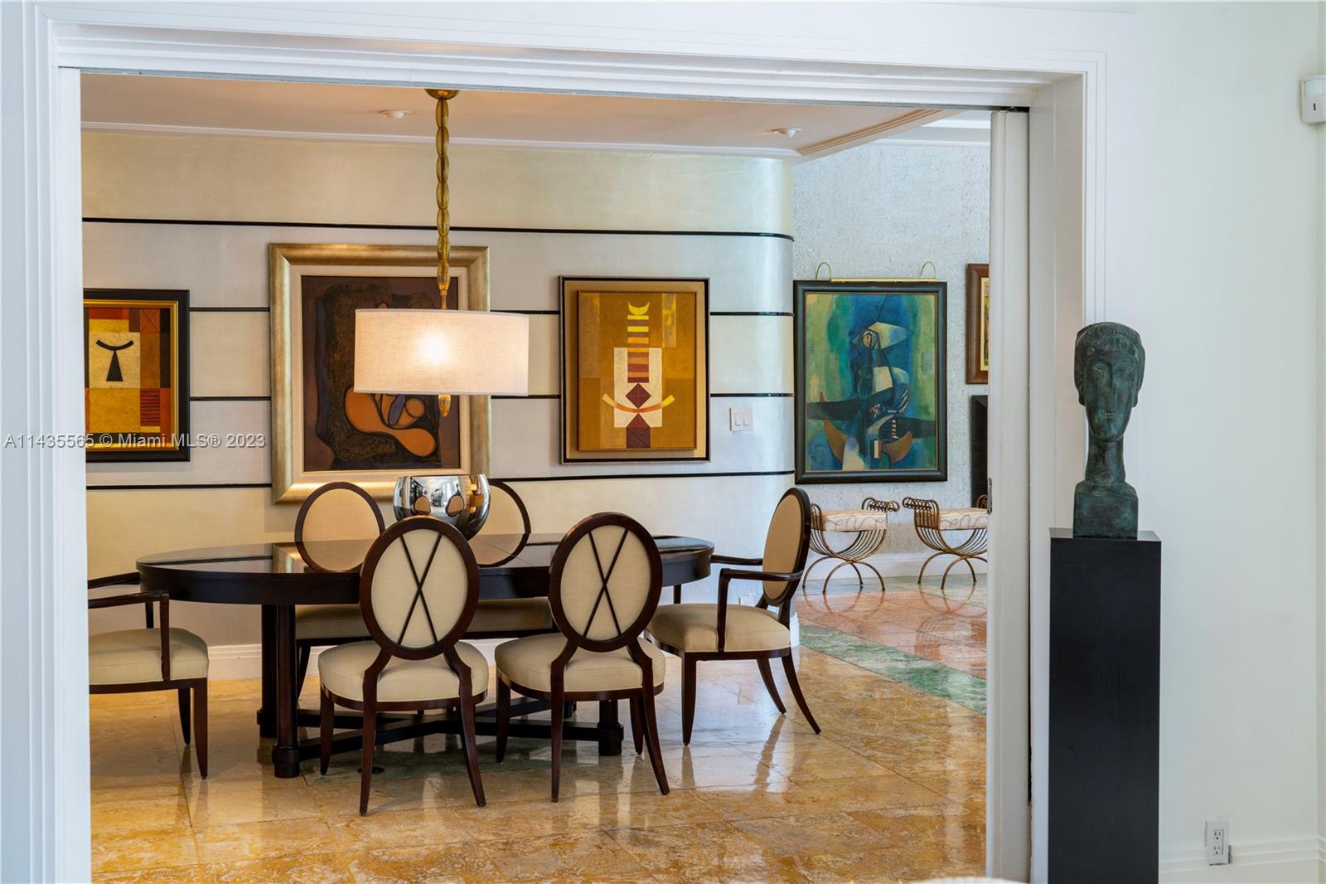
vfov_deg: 33.4
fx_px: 1473
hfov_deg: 48.5
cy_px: 442
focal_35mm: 40
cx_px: 663
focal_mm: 40
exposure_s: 1/10
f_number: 11
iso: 250
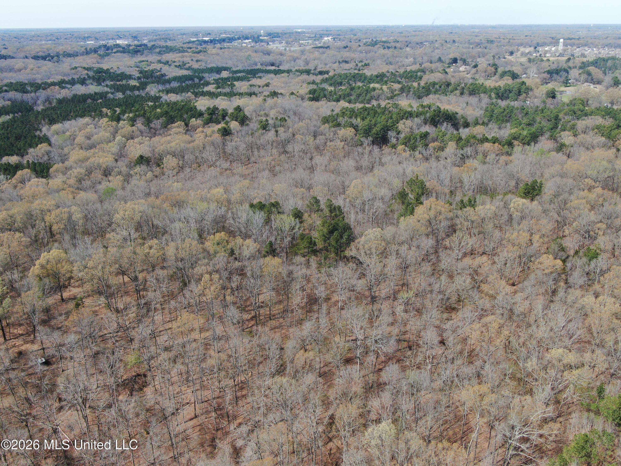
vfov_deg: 45.4
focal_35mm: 31
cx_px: 310
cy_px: 233
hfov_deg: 58.4
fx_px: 556
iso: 100
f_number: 3.1
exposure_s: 1/640
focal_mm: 5.33
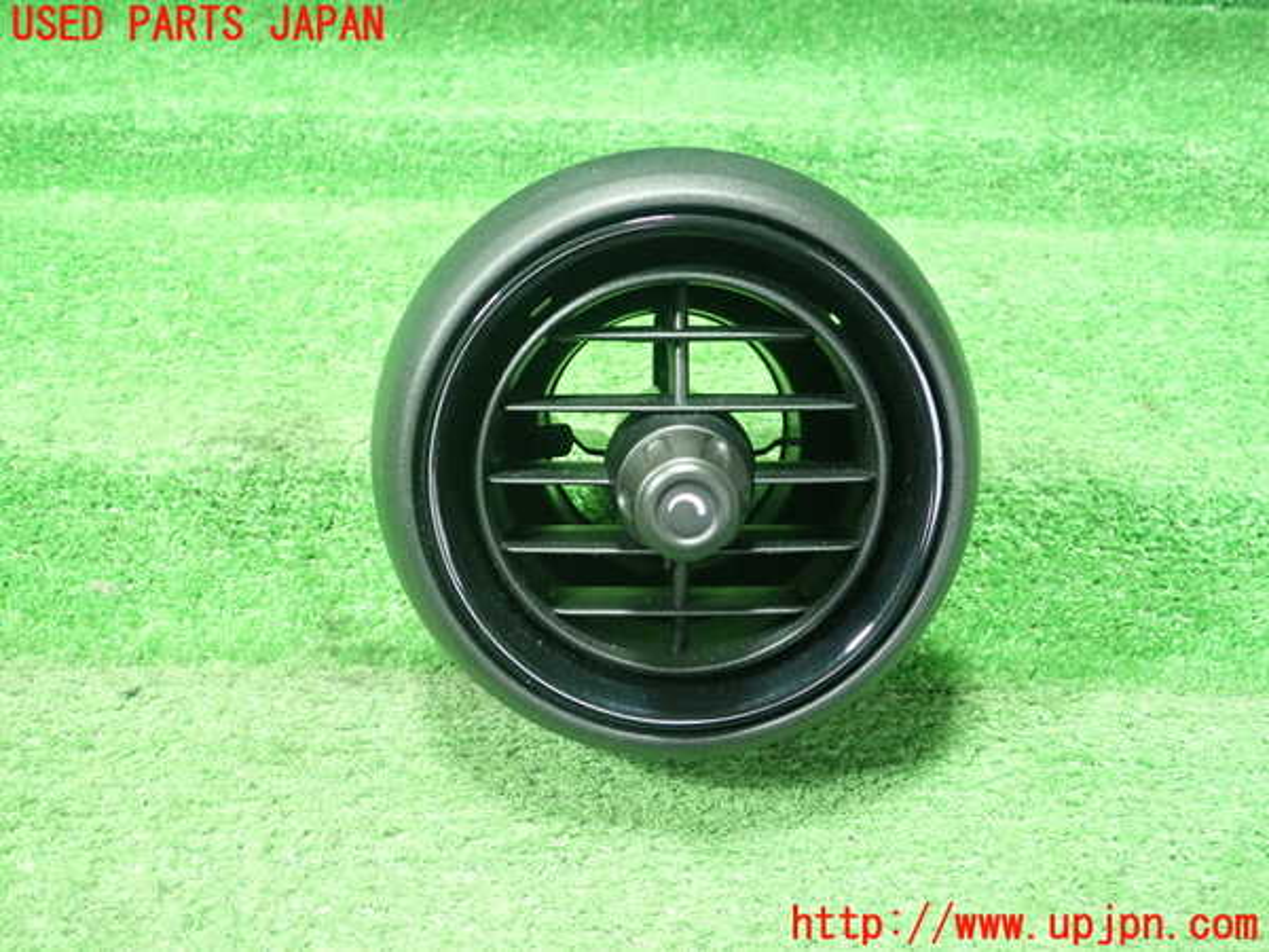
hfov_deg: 60.0
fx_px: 1100
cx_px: 634
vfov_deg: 46.8
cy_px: 476
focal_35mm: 30
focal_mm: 5.5
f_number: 2.3
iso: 800
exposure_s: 1/60
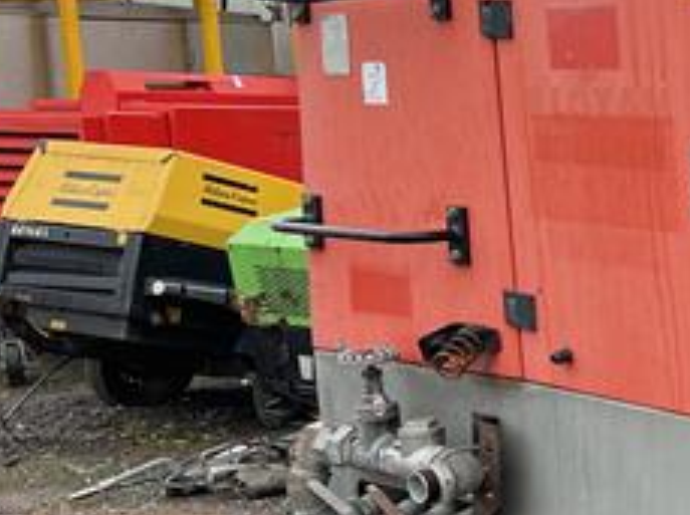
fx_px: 1811
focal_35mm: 91
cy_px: 340
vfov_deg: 16.2
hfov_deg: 18.1
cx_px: 1157
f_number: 1.6
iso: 32
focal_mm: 5.1
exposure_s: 1/121
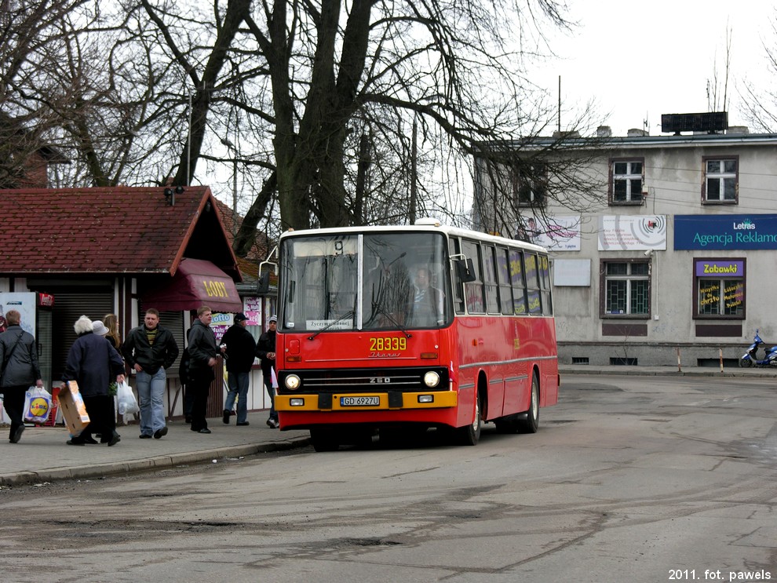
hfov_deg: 17.1
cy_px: 292
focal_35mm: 115
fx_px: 2582
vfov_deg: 12.9
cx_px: 388
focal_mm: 29.3
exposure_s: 1/46
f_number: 3.7
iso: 50
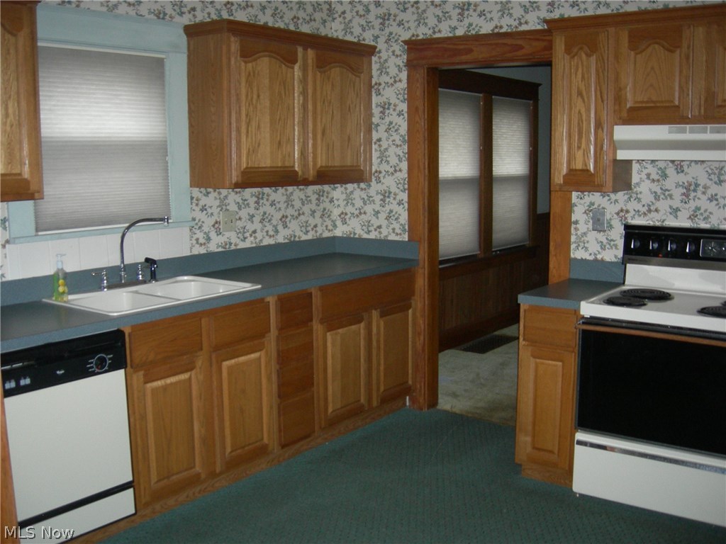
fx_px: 755
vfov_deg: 39.7
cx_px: 363
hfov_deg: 51.4
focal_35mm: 36
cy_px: 272
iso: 200
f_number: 2.7
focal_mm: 7.5
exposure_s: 1/60.1
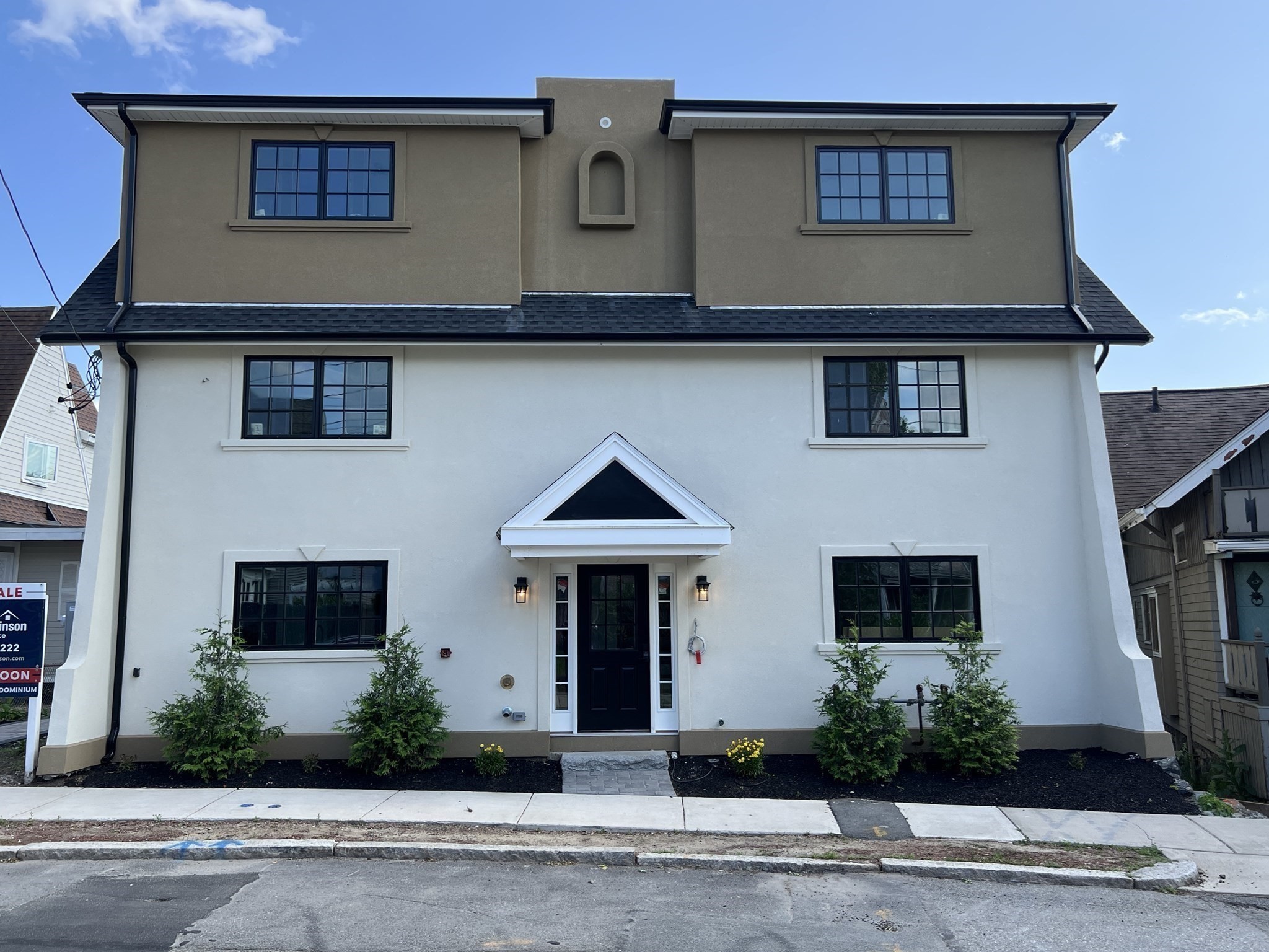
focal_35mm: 26
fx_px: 953
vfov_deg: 53.1
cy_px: 476
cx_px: 634
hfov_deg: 67.3
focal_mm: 5.7
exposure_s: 1/1344
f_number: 1.5
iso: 50
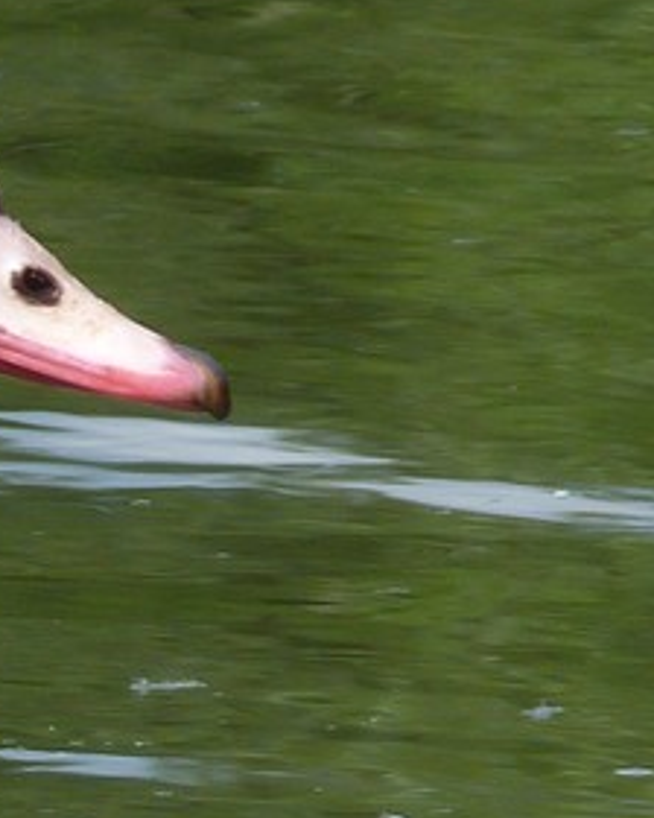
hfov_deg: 1.1
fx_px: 34453
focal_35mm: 1424
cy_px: 1166
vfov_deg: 1.4
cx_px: -838
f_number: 6.3
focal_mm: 51.1
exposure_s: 1/200
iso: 80
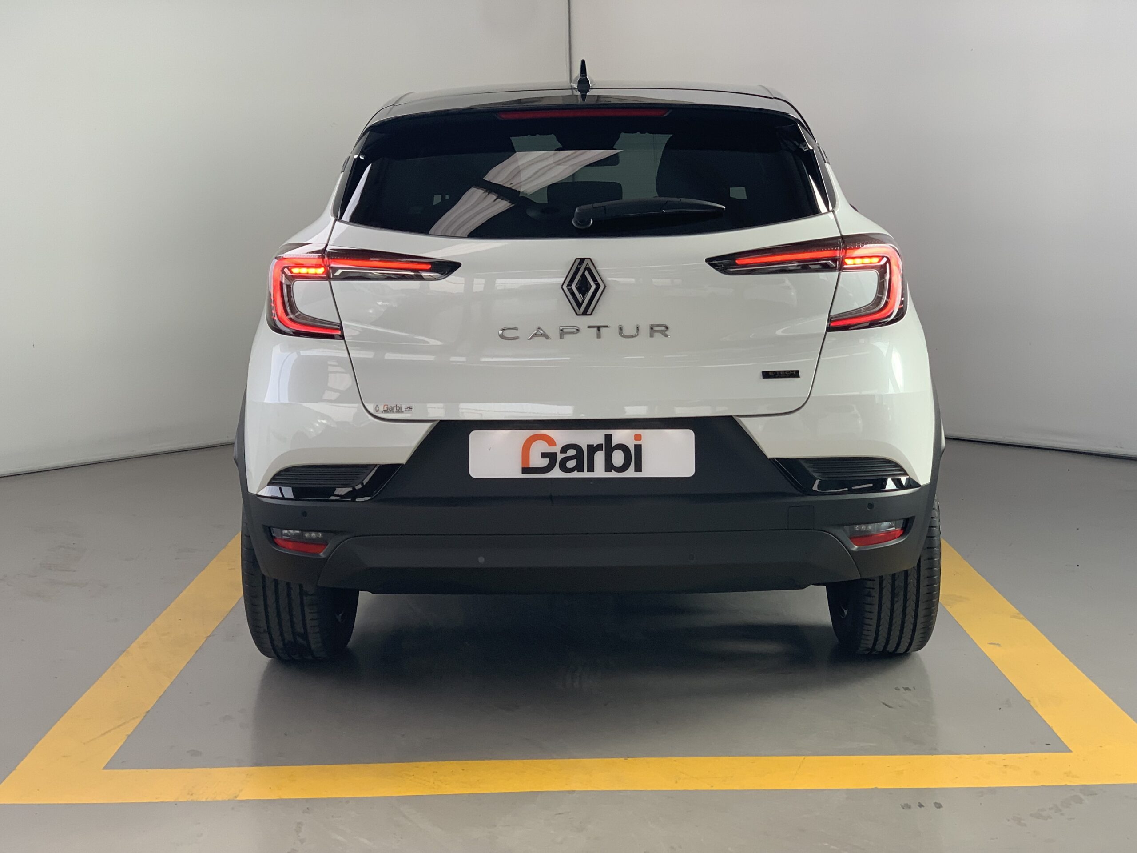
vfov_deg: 28.0
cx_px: 568
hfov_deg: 36.8
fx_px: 1708
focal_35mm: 52
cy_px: 426
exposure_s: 1/122
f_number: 2.4
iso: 64
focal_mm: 6
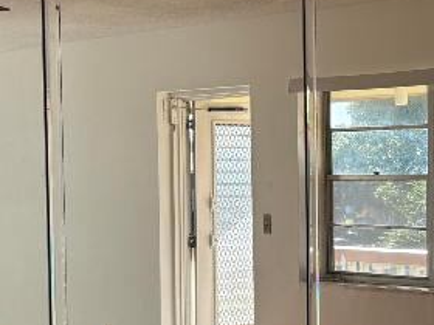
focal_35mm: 95
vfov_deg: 15.5
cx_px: 434
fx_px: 1191
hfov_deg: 20.0
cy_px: 224
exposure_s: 1/465
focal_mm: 5.96
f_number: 1.6
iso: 50
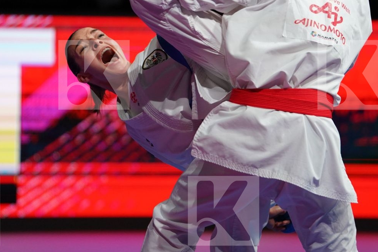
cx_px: 224
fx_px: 3821
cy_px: 75
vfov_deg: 3.8
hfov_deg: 5.7
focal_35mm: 364
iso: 2000
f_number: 2.8
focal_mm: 200
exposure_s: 1/1000
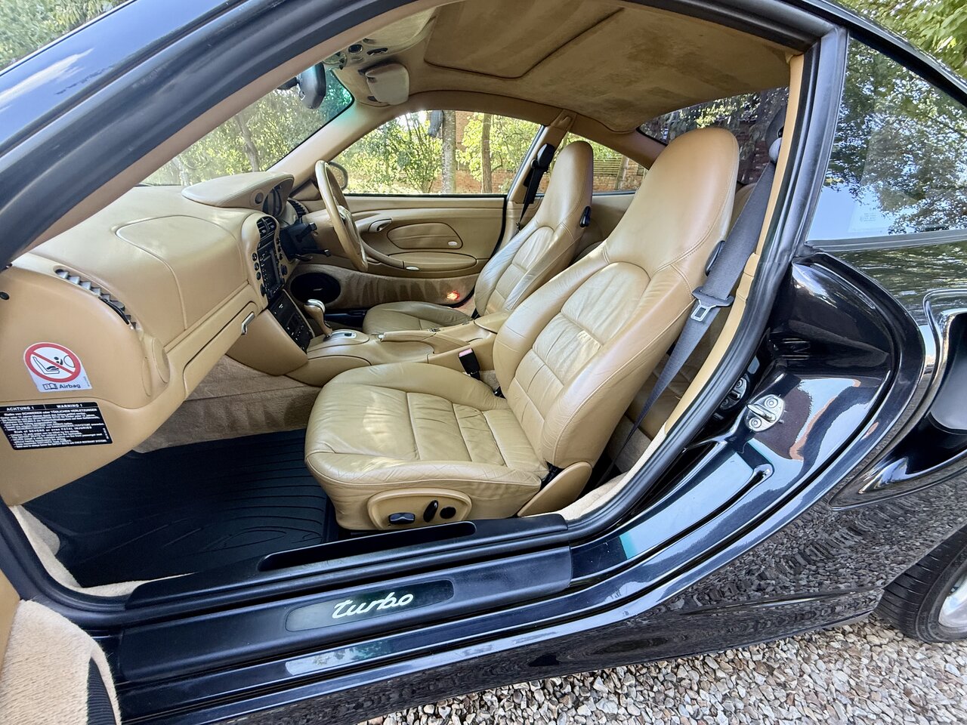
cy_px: 362
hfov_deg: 102.1
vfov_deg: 85.7
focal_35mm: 14
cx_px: 484
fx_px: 391
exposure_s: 1/99
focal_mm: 2.22
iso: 160
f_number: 2.2
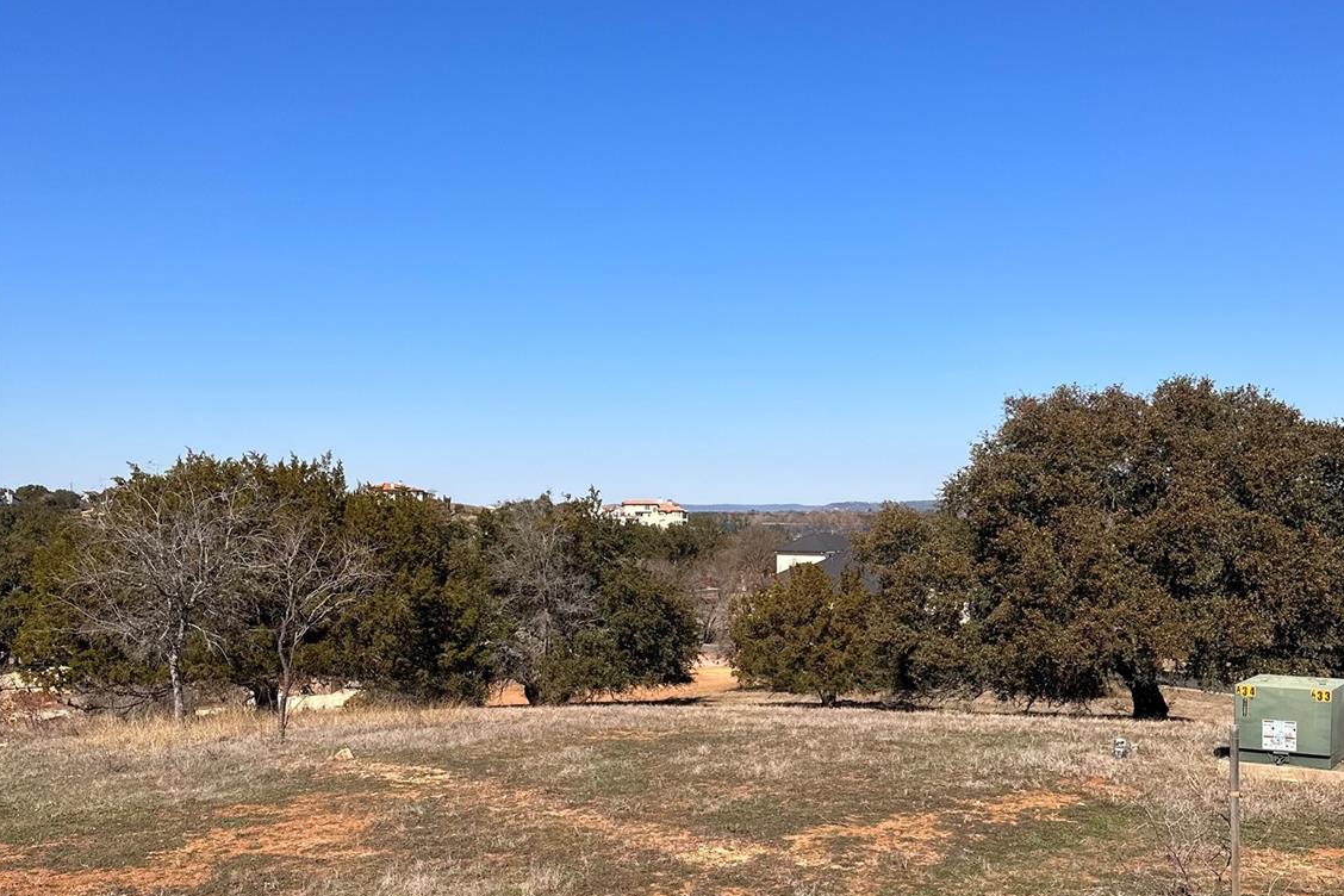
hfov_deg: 55.8
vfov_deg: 38.4
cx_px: 679
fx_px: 1269
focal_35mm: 34
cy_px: 608
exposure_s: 1/5848
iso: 80
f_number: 1.78
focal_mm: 6.86
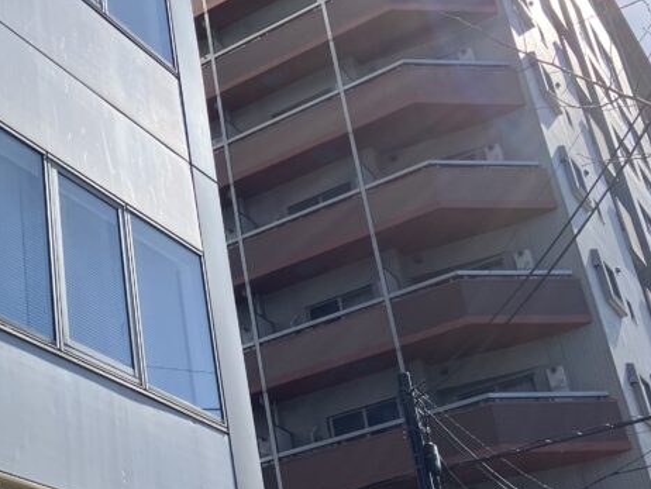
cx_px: 87
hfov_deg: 30.1
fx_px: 1167
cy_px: 290
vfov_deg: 23.6
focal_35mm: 62
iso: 32
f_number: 1.8
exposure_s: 1/1473
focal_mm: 3.99
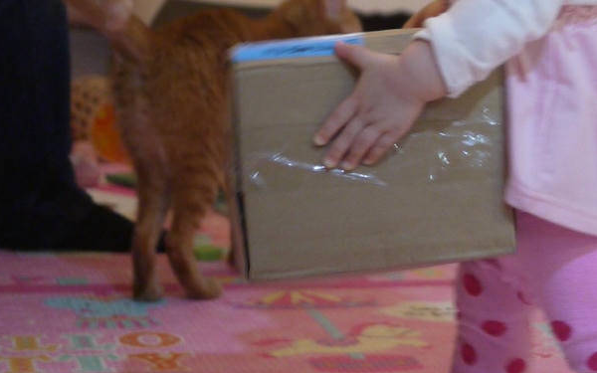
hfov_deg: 18.0
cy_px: -48
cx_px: 577
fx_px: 1839
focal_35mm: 113
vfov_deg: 11.4
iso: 500
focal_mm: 20
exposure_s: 1/60
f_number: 1.7
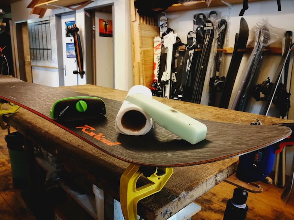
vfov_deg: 51.4
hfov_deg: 65.3
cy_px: 110
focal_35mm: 27
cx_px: 147
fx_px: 229
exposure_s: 1/33.3
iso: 250
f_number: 1.8
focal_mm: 3.95
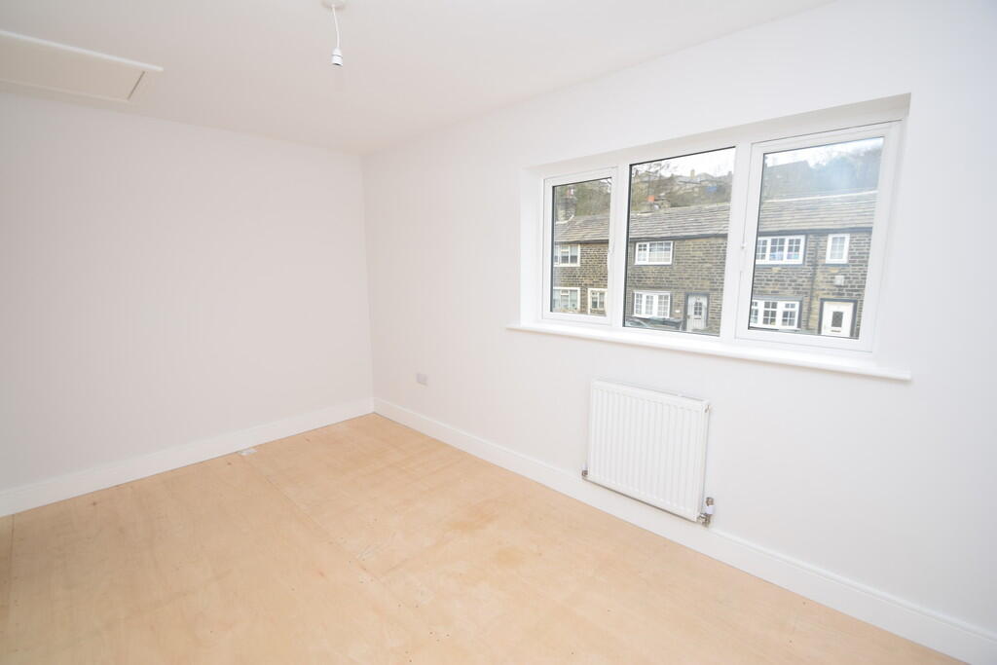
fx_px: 415
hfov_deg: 100.4
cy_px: 332
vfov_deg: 77.3
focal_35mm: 15
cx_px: 498
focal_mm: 10
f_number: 5.6
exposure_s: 1/125
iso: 250
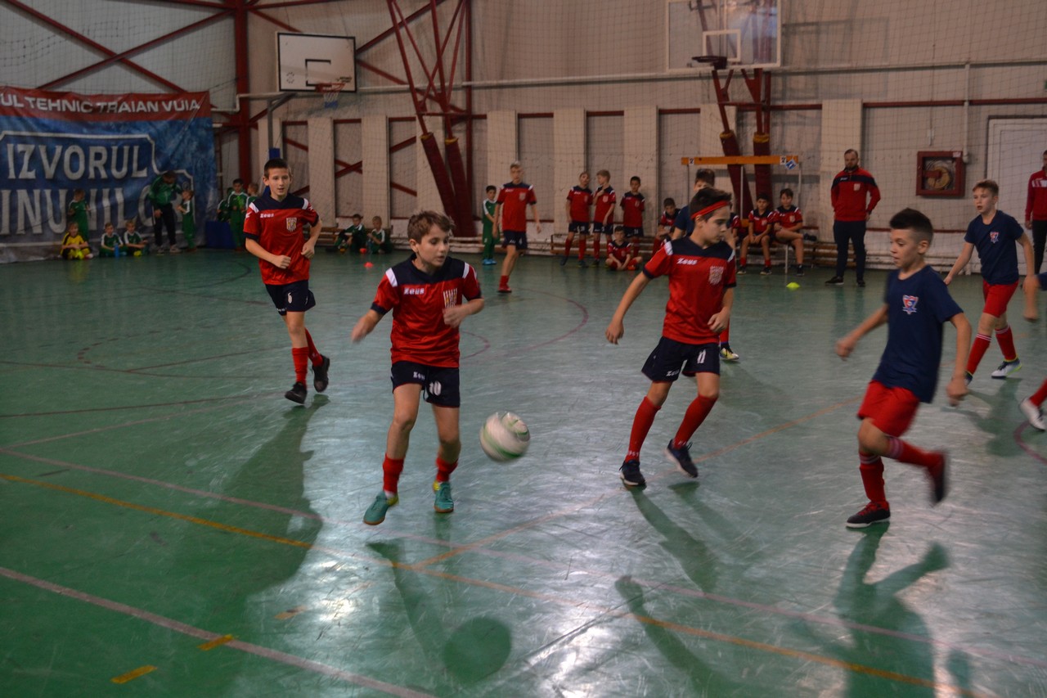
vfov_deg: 29.9
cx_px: 524
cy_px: 349
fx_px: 1308
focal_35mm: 45
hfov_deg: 43.6
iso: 900
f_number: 4.5
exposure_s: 1/60
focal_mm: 30
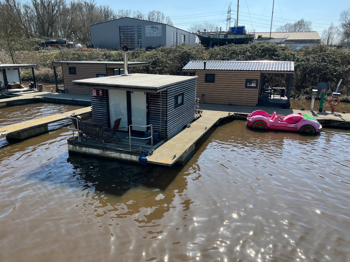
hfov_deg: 67.3
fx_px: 263
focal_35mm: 26
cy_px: 131
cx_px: 175
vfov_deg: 53.1
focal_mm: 5.7
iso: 50
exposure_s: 1/2513
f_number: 1.5
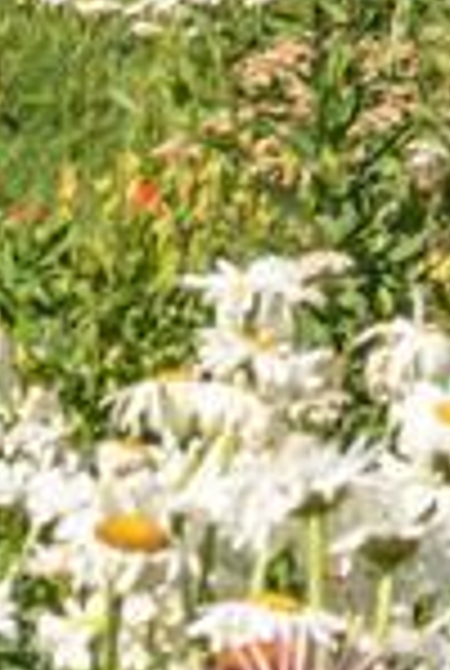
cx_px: 2066
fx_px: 4498
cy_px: -1560
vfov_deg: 7.2
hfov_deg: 4.9
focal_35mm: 241
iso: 200
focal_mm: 16
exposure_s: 1/500
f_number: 8
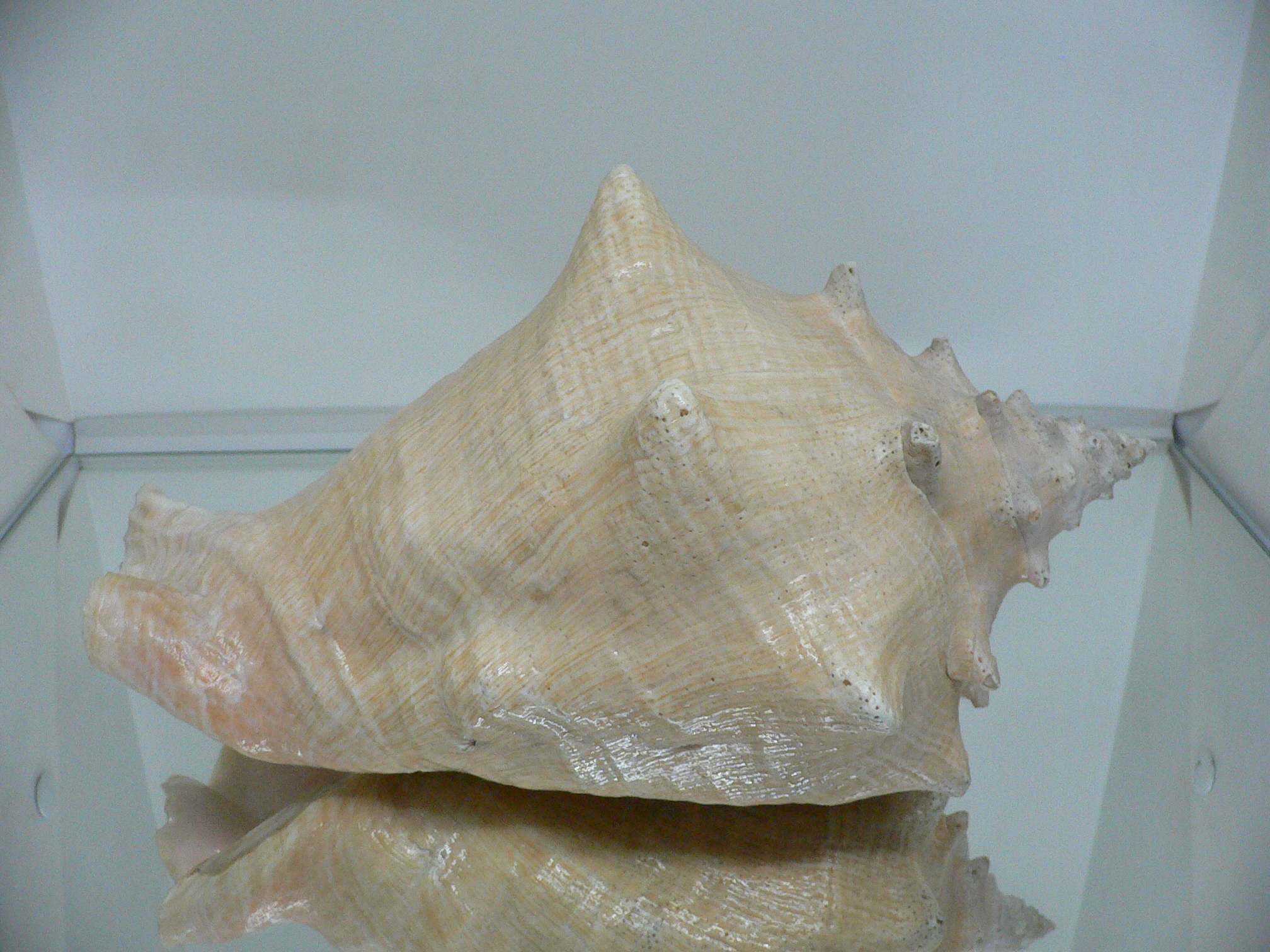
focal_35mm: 35
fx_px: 1284
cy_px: 476
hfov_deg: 52.6
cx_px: 635
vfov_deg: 40.7
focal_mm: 4.6
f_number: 2.8
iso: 200
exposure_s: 1/60
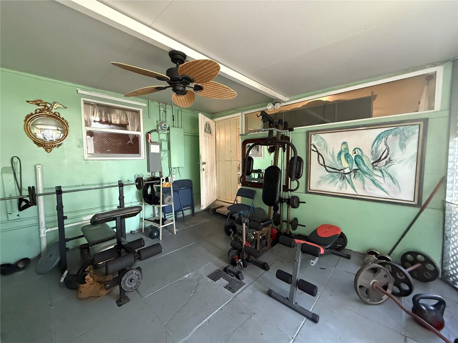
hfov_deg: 102.1
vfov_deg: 85.7
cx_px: 229
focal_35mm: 14
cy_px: 172
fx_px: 185
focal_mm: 2.22
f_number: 2.2
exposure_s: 1/60
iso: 1000
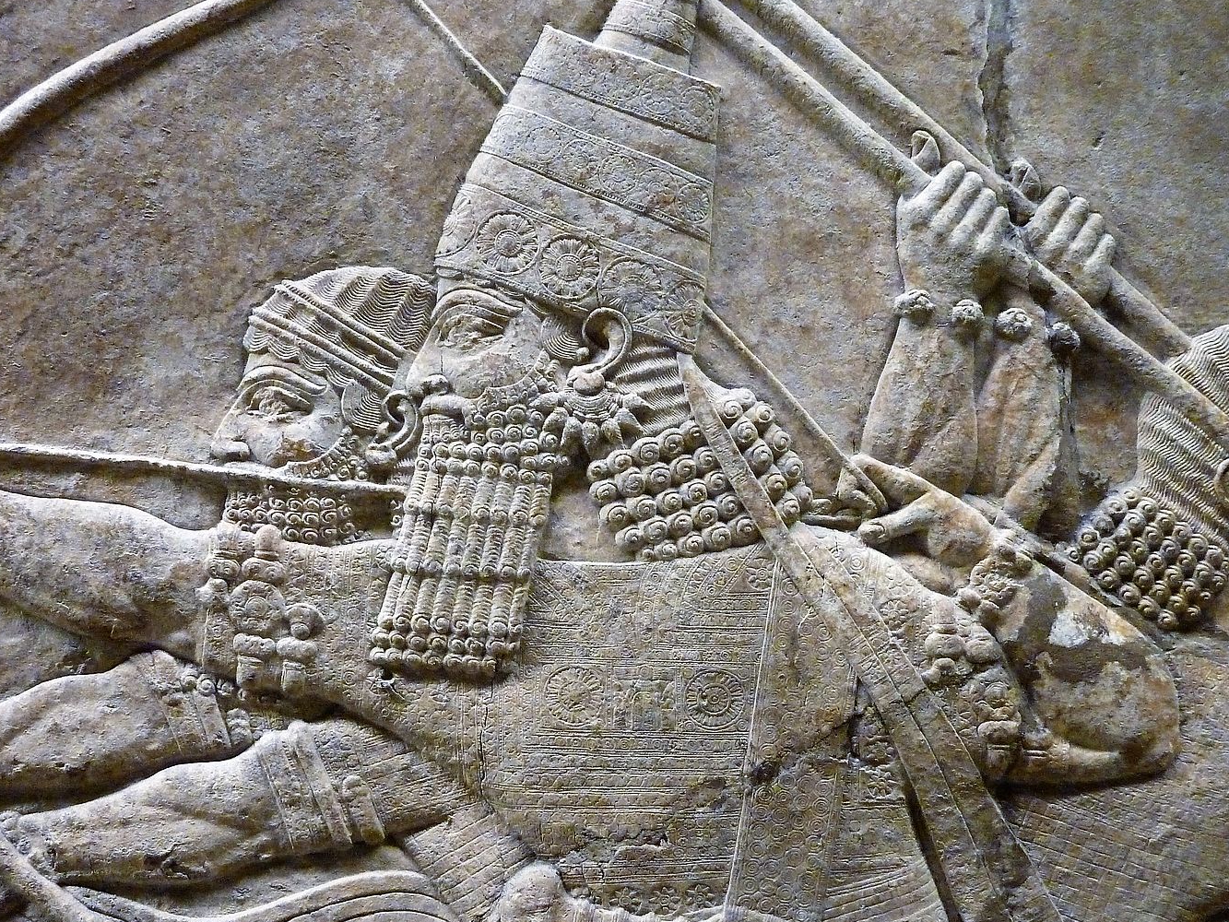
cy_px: 500
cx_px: 551
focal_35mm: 30
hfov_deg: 59.8
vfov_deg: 46.8
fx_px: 1065
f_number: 3.3
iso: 800
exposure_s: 1/13
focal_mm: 4.1
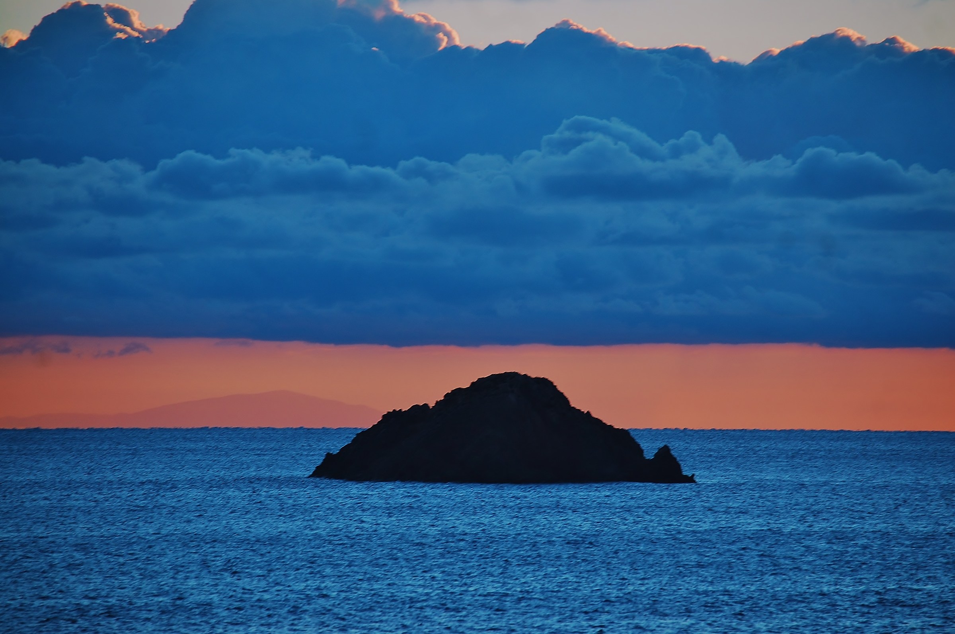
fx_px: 6754
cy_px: 317
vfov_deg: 5.4
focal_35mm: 255
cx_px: 478
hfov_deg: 8.1
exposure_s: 1/160
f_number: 5
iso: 200
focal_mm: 170
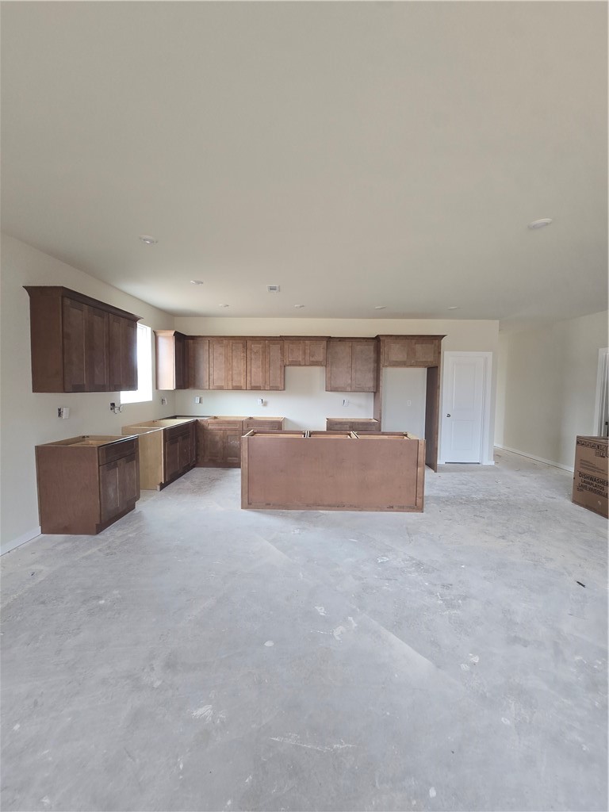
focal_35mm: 13
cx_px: 304
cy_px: 406
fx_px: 305
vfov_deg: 106.2
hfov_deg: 89.9
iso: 160
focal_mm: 2.2
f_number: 2.2
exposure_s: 1/60
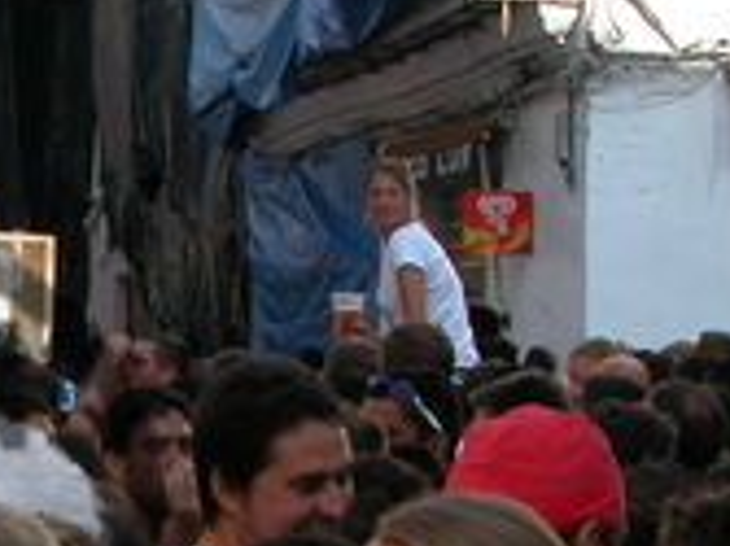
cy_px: 515
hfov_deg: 11.5
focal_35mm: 168
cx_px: -131
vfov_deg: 8.8
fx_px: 3540
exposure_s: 1/214
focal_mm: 8.9
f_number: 5.6
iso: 100
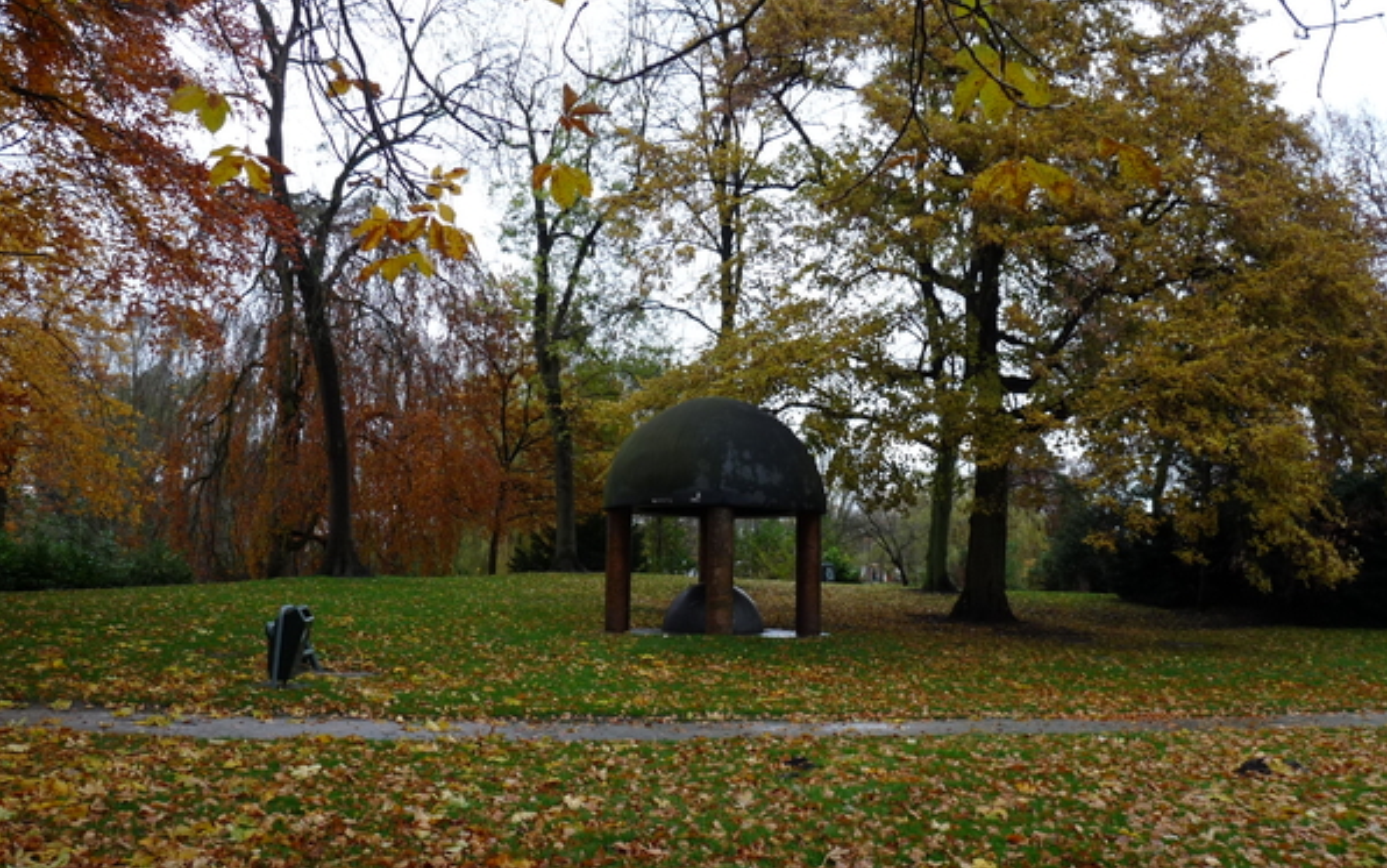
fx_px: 1210
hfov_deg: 59.6
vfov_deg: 39.5
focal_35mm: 32
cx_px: 696
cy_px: 419
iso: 100
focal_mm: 4.8
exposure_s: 1/80
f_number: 2.8
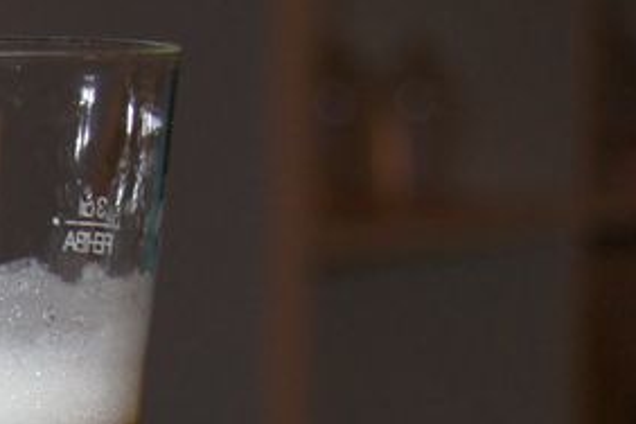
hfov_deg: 7.9
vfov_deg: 5.3
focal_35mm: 255
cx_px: -350
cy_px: 894
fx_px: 4505
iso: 640
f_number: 5
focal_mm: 40
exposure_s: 1/60
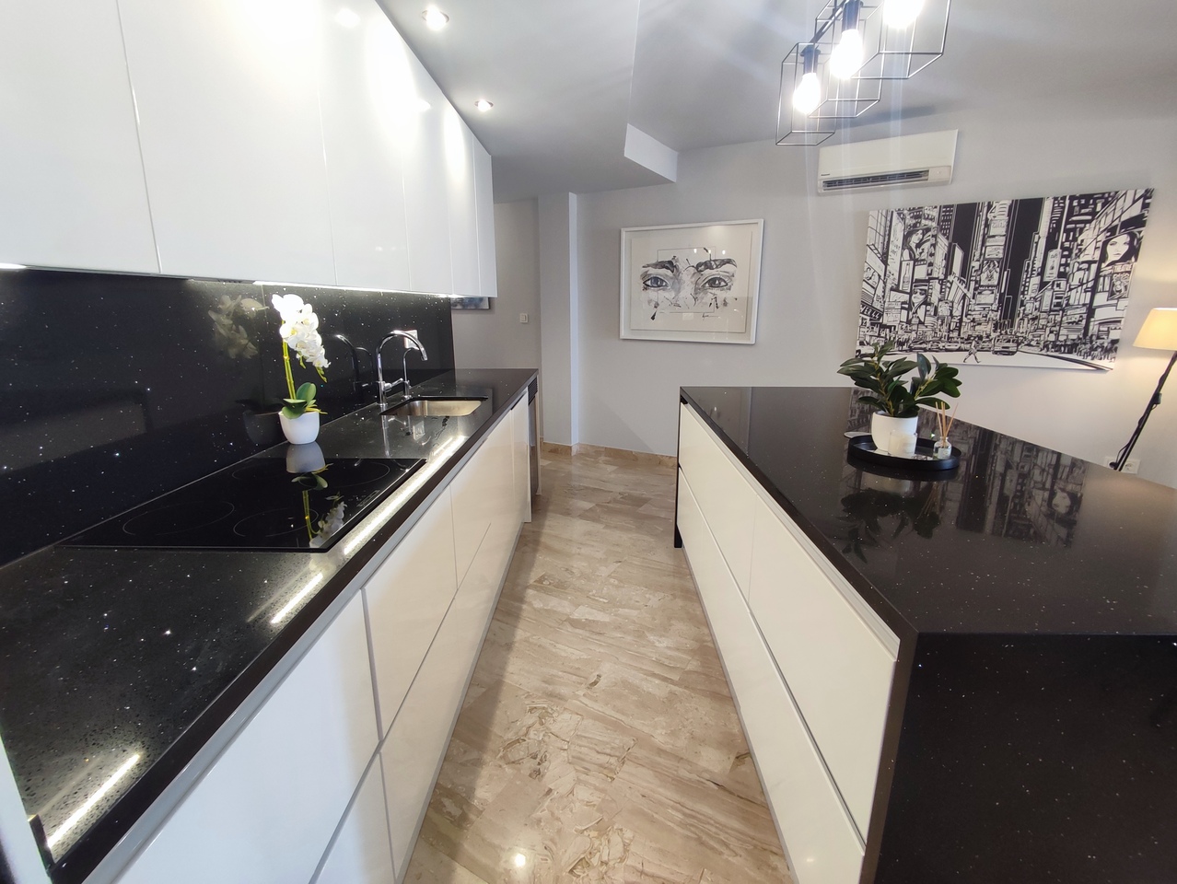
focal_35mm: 16
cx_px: 588
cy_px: 442
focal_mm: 1.65
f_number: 2.2
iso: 153
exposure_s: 1/50
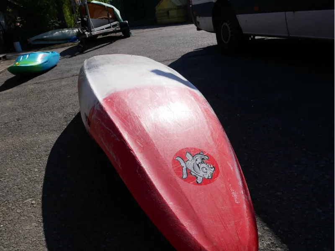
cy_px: 126
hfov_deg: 60.0
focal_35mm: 30
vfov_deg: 46.8
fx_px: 290
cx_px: 168
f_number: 9
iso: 200
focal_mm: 15
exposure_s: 1/500
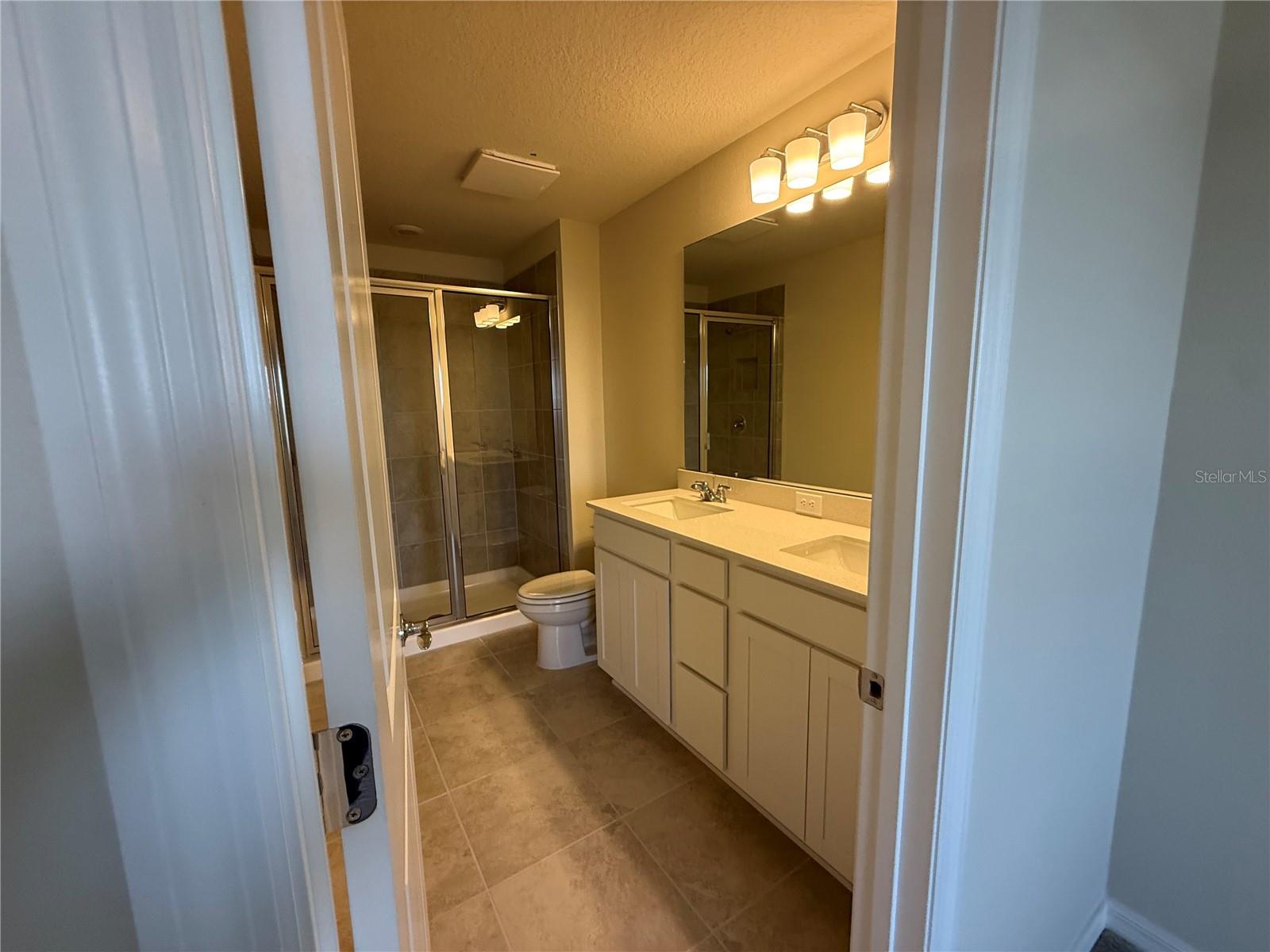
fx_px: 514
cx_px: 635
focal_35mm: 14
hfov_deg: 102.1
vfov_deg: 85.7
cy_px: 476
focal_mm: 2.22
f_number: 2.2
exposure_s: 1/120
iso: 200
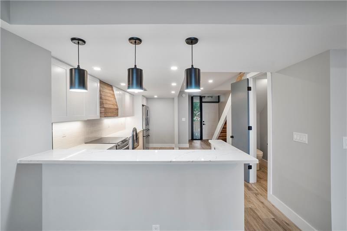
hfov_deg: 100.4
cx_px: 174
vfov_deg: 77.3
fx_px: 145
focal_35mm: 15
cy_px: 116
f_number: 11
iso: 250
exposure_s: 1/13
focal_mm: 10
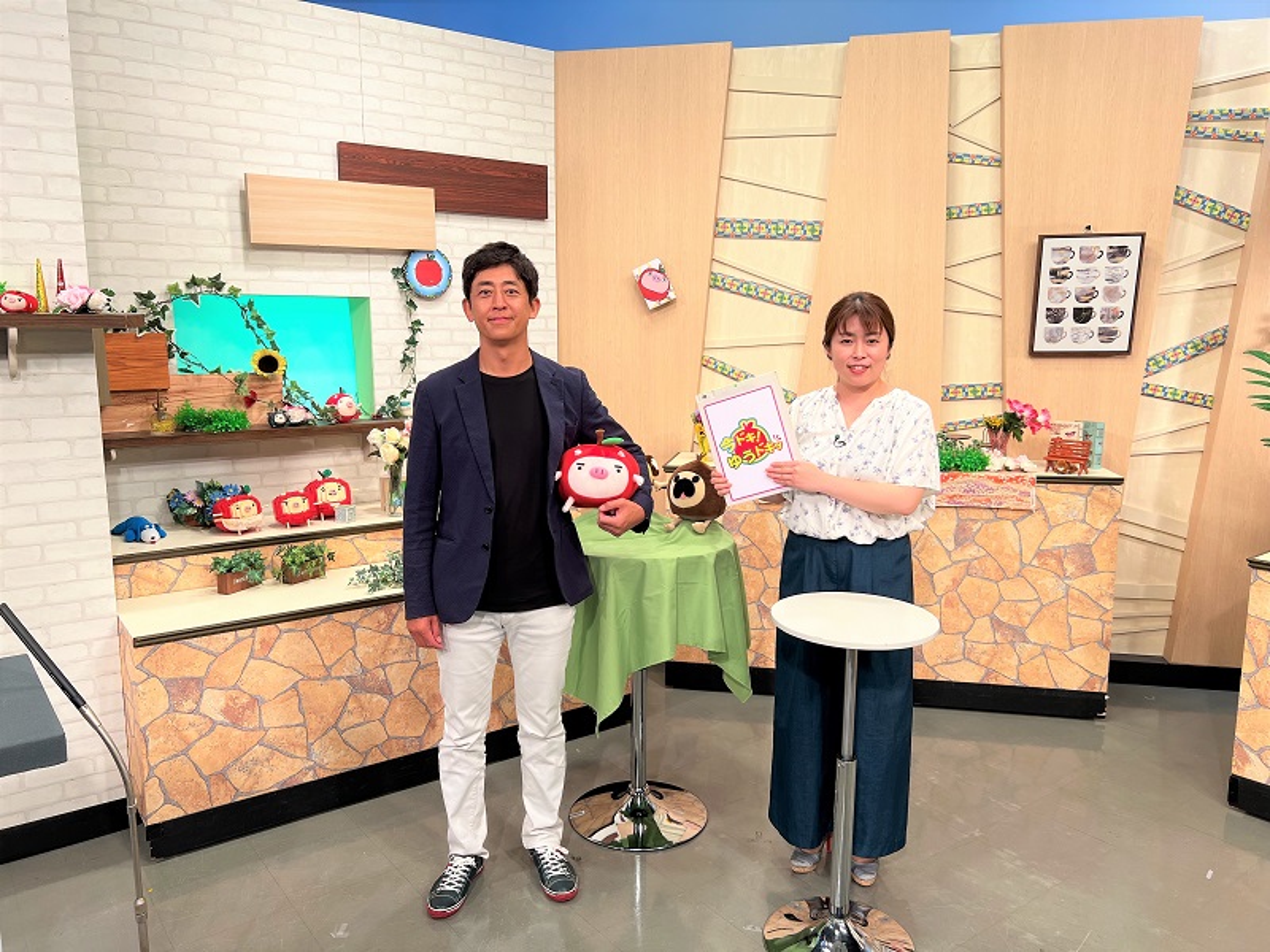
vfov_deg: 53.1
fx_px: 954
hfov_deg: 67.3
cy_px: 476
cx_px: 635
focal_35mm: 26
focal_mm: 5.7
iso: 32
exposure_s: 1/126
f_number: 1.5
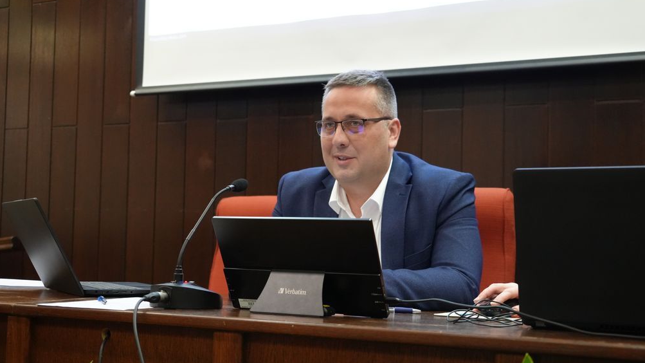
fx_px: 787
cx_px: 326
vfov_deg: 26.0
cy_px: 191
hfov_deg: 44.6
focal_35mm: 46
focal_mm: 43
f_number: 4.5
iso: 6400
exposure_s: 1/160
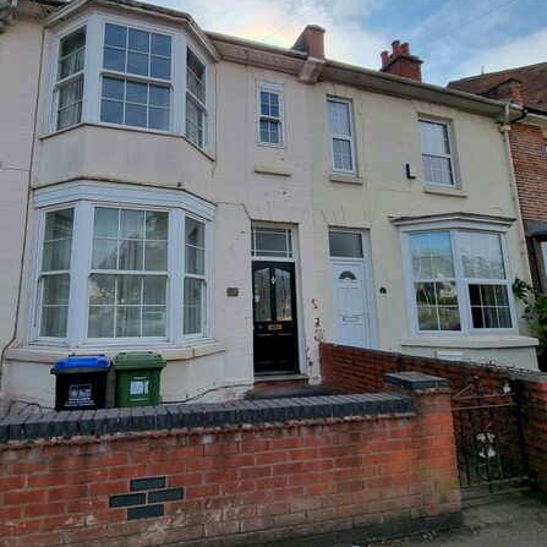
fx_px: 322
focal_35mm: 18
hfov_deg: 79.6
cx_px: 213
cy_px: 248
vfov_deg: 80.5
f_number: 2.2
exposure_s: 1/1788
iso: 50
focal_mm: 2.2
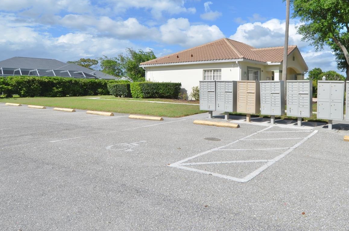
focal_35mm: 50
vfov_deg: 26.8
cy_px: 85
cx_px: 237
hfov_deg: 39.2
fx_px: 484
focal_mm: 24
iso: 100
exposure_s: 1/320
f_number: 9
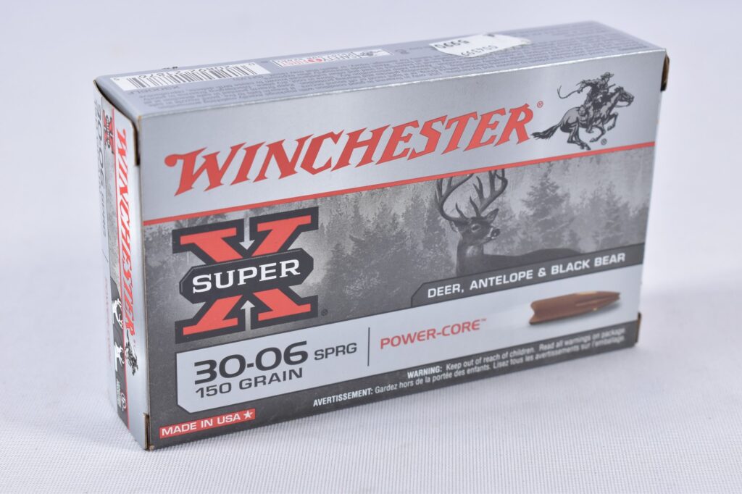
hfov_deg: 27.0
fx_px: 1545
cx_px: 371
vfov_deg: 18.2
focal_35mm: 75
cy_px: 247
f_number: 5.6
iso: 640
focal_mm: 50
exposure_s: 1/50
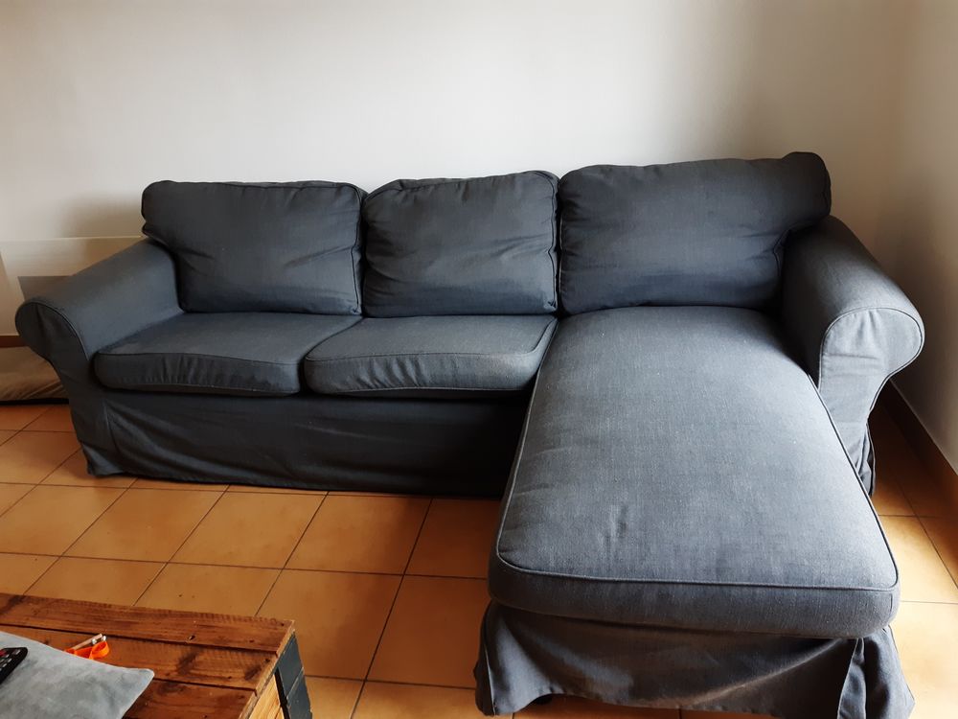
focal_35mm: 26
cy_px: 360
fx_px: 720
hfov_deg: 67.3
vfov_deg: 53.1
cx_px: 479
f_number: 1.7
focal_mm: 3.92
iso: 100
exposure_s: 1/50
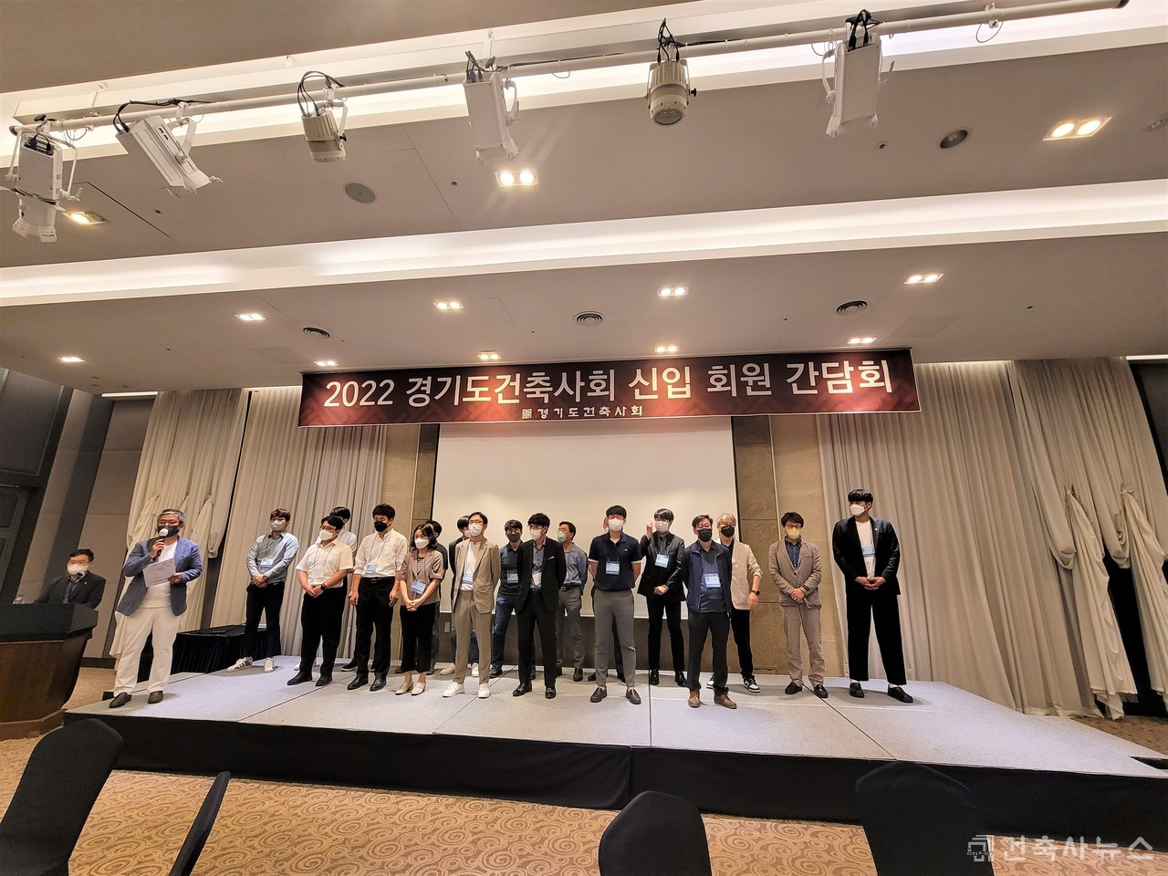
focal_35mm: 13
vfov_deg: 89.9
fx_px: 439
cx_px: 584
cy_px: 438
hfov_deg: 106.2
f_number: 2.2
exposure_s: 1/60
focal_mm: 2.2
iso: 200
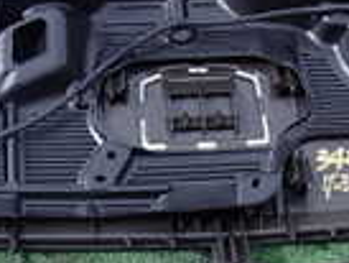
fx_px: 1322
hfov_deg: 15.0
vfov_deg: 11.0
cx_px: 178
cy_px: -92
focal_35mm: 131
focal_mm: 5.4
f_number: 3.2
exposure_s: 1/500
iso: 100
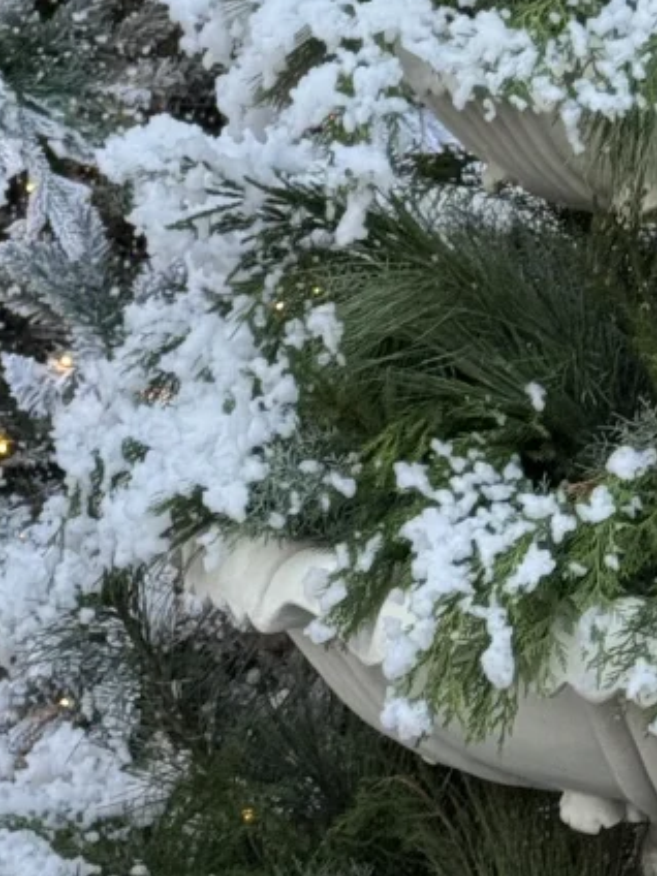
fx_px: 4125
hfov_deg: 9.1
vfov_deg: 11.7
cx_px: 6
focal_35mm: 163
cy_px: -359
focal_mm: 6.76
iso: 50
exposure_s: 1/50
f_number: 1.78
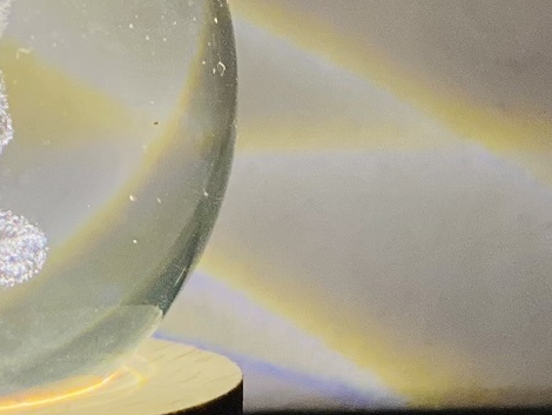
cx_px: -69
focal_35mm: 223
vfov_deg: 6.7
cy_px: 160
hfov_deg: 8.8
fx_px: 3558
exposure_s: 1/122
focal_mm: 6
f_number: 2
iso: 100
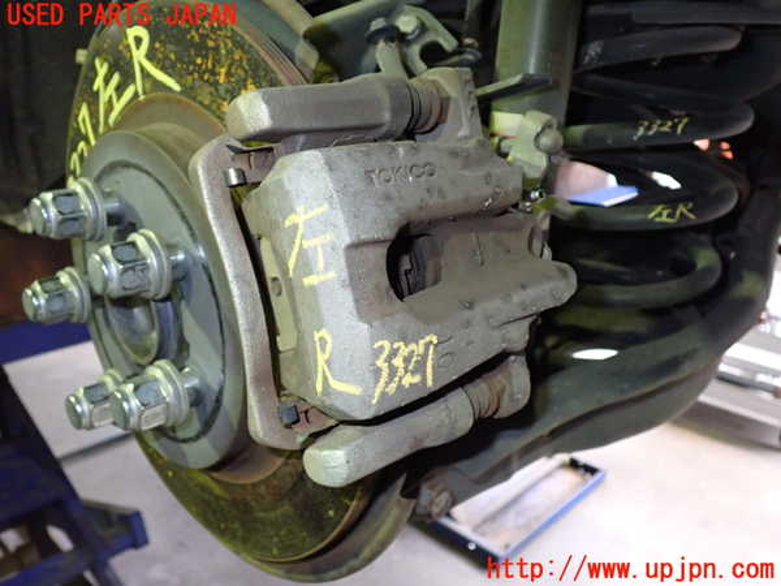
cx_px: 390
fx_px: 677
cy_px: 293
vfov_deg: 46.8
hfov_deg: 60.0
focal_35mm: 30
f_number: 6.3
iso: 640
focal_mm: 5.4
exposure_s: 1/4
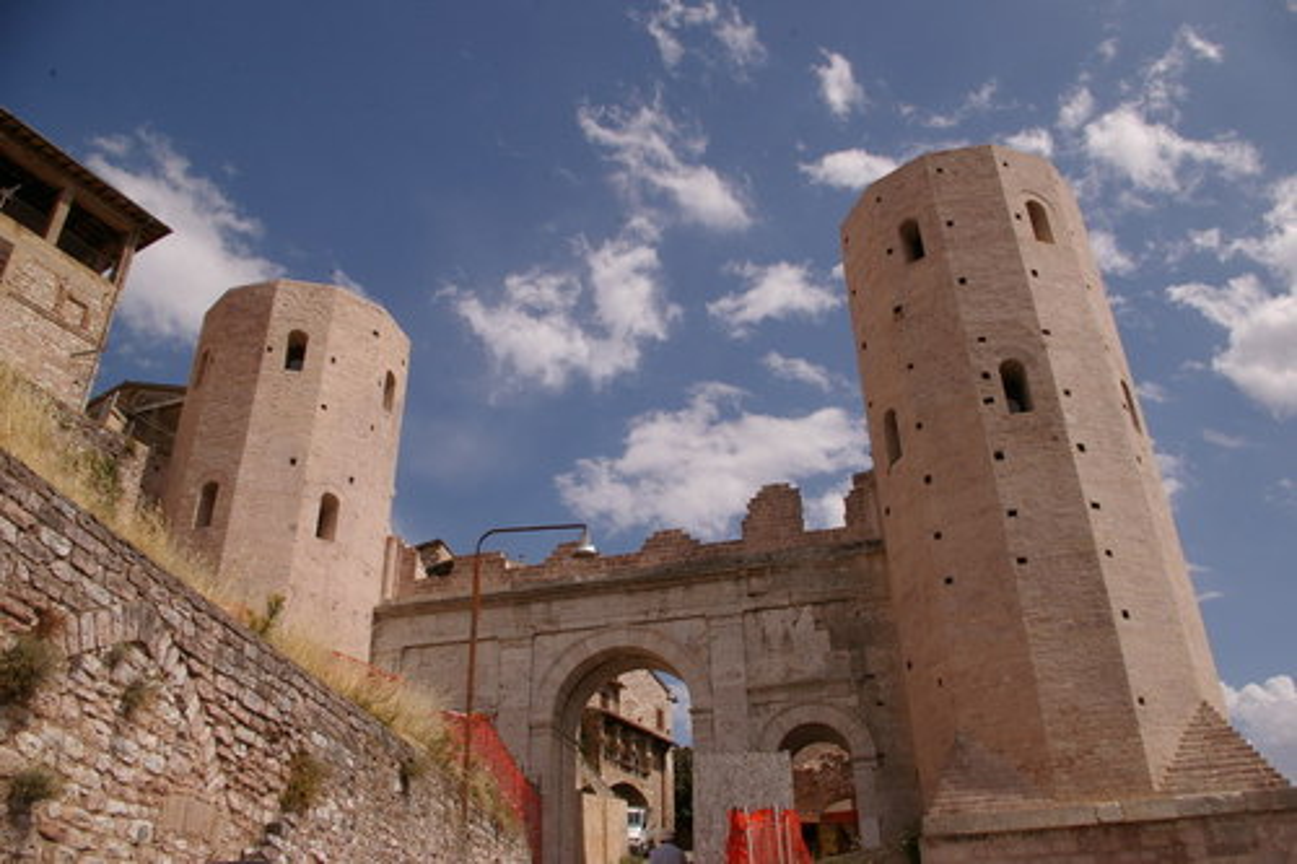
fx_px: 972
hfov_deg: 67.4
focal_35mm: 27
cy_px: 432
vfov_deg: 47.9
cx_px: 648
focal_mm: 18
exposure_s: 1/180
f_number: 16
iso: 200
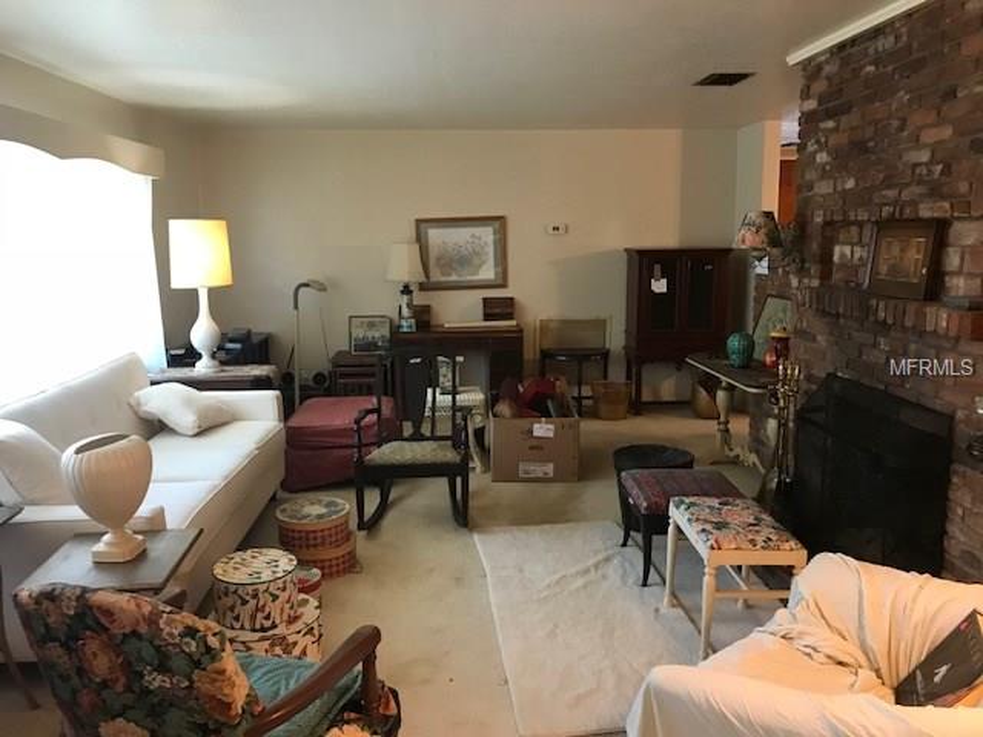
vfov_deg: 49.7
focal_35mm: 28
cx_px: 492
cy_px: 368
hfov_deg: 63.4
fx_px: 795
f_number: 1.8
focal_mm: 3.99
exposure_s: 1/15
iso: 64
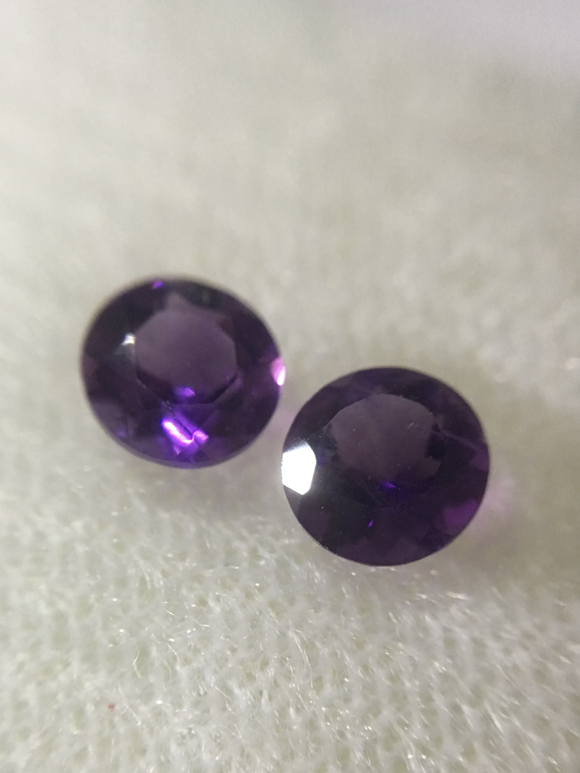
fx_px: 648
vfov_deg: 61.7
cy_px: 386
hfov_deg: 48.2
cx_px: 290
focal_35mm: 29
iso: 200
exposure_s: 1/33
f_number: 2.2
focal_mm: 4.15
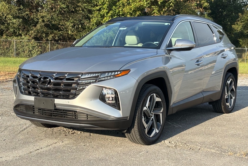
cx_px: 121
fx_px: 393
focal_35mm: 57
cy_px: 78
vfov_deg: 23.8
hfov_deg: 35.1
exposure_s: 1/887
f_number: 1.6
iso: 32
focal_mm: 5.96
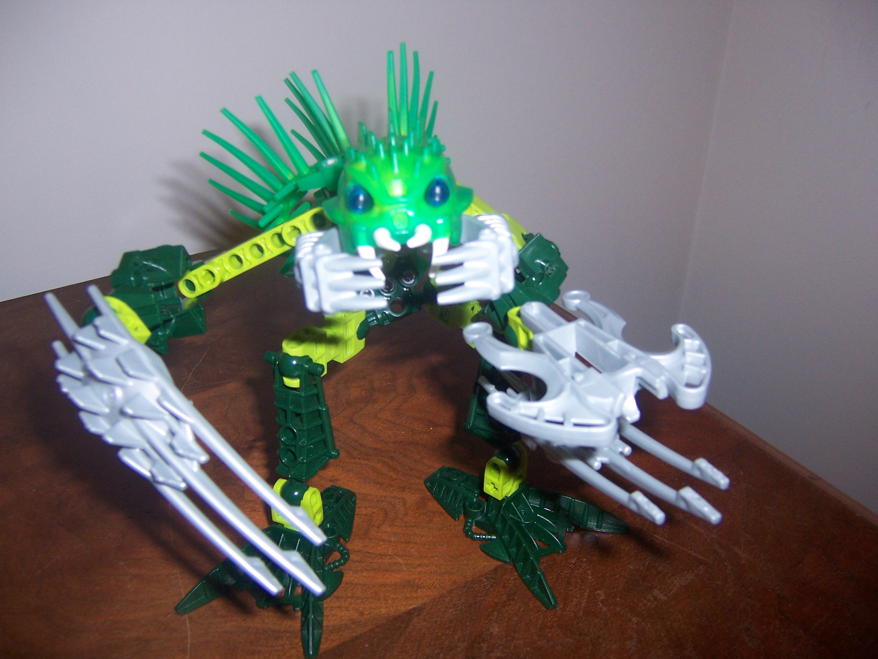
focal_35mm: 33
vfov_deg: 42.9
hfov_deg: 55.4
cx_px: 439
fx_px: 837
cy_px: 330
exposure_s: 1/60
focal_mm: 5.5
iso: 140
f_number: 2.8
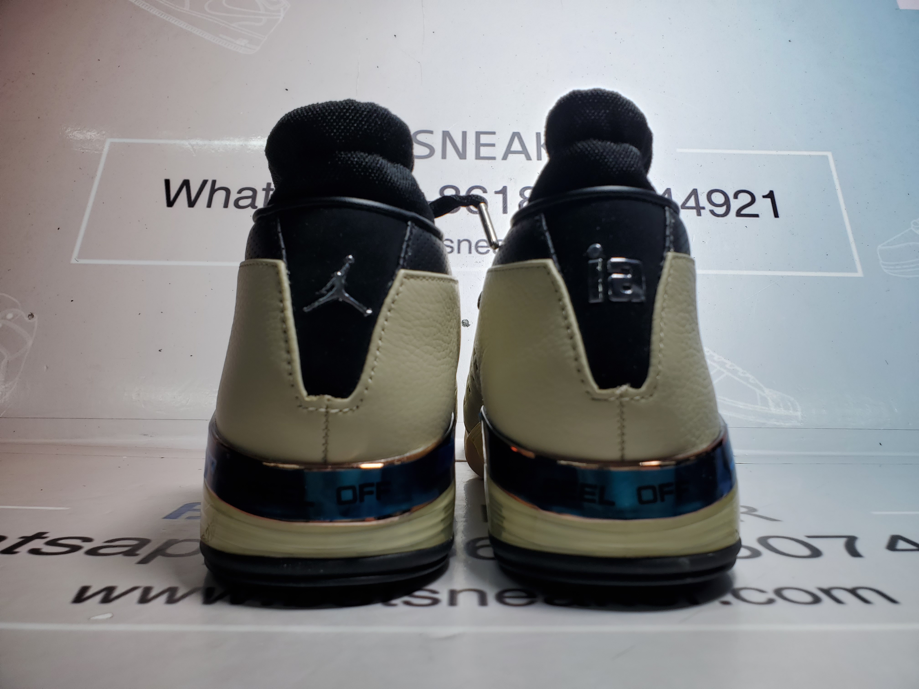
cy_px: 344
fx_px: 690
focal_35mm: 26
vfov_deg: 53.1
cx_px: 460
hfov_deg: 67.3
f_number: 1.5
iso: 50
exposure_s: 1/272
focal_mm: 4.3
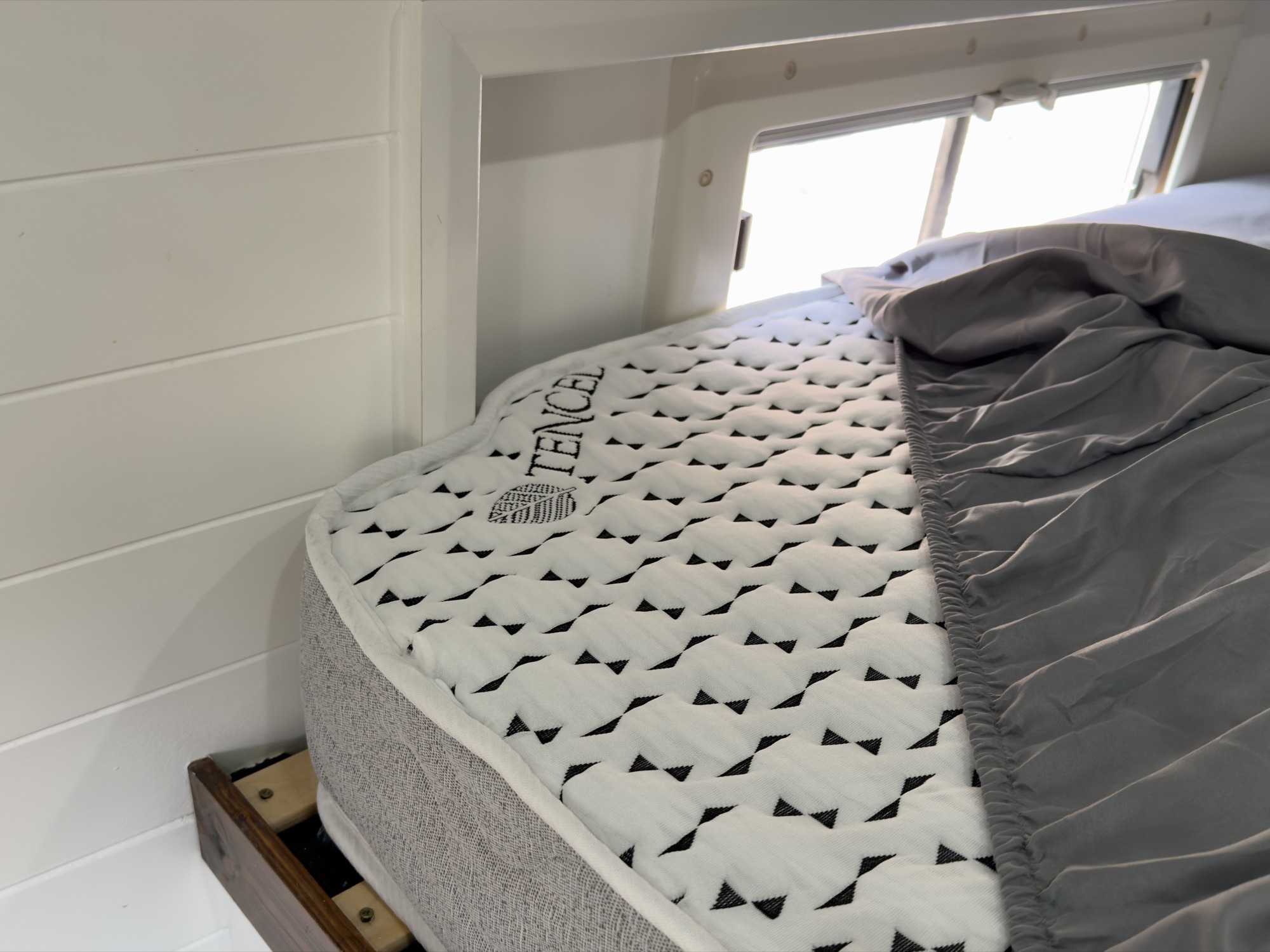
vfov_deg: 40.7
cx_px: 635
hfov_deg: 52.6
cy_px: 476
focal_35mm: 35
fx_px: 1284
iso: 100
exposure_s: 1/76
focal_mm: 6.76
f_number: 1.78
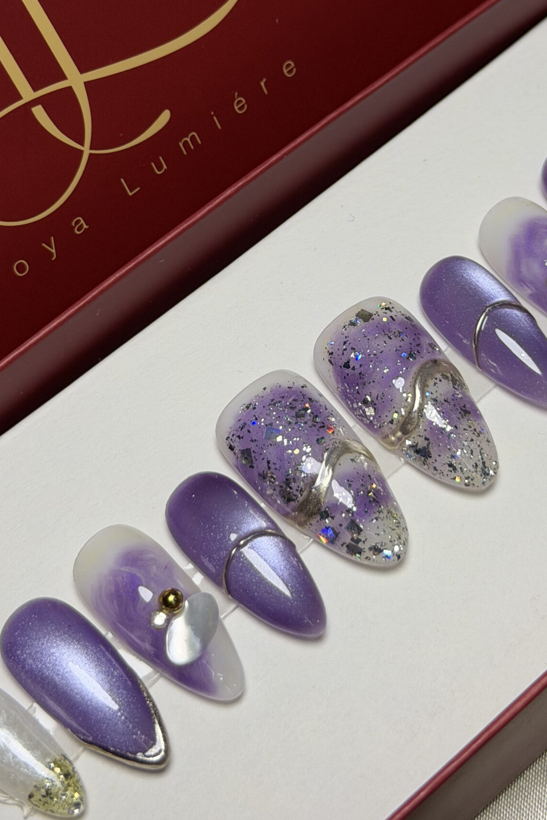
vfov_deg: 26.8
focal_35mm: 75
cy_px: 263
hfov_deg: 18.2
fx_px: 1709
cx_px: 303
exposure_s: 1/121
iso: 80
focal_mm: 6.76
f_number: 1.78
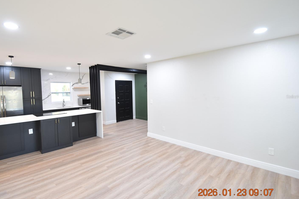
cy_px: 97
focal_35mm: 17
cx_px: 136
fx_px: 141
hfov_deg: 93.0
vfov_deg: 70.4
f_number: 3.5
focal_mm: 10
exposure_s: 1/45
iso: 800
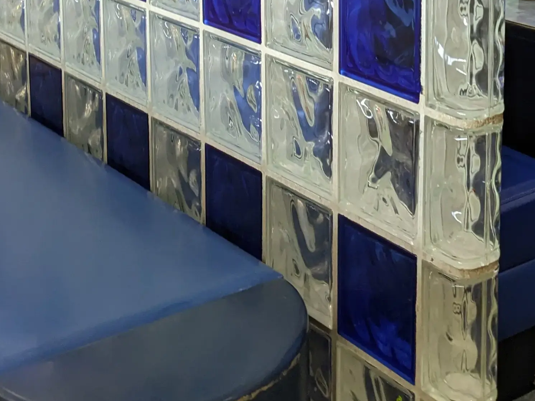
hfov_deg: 25.3
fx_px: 1128
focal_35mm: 73
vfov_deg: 18.8
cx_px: 545
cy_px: -117
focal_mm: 4.38
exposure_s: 1/24
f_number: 1.73
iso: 46
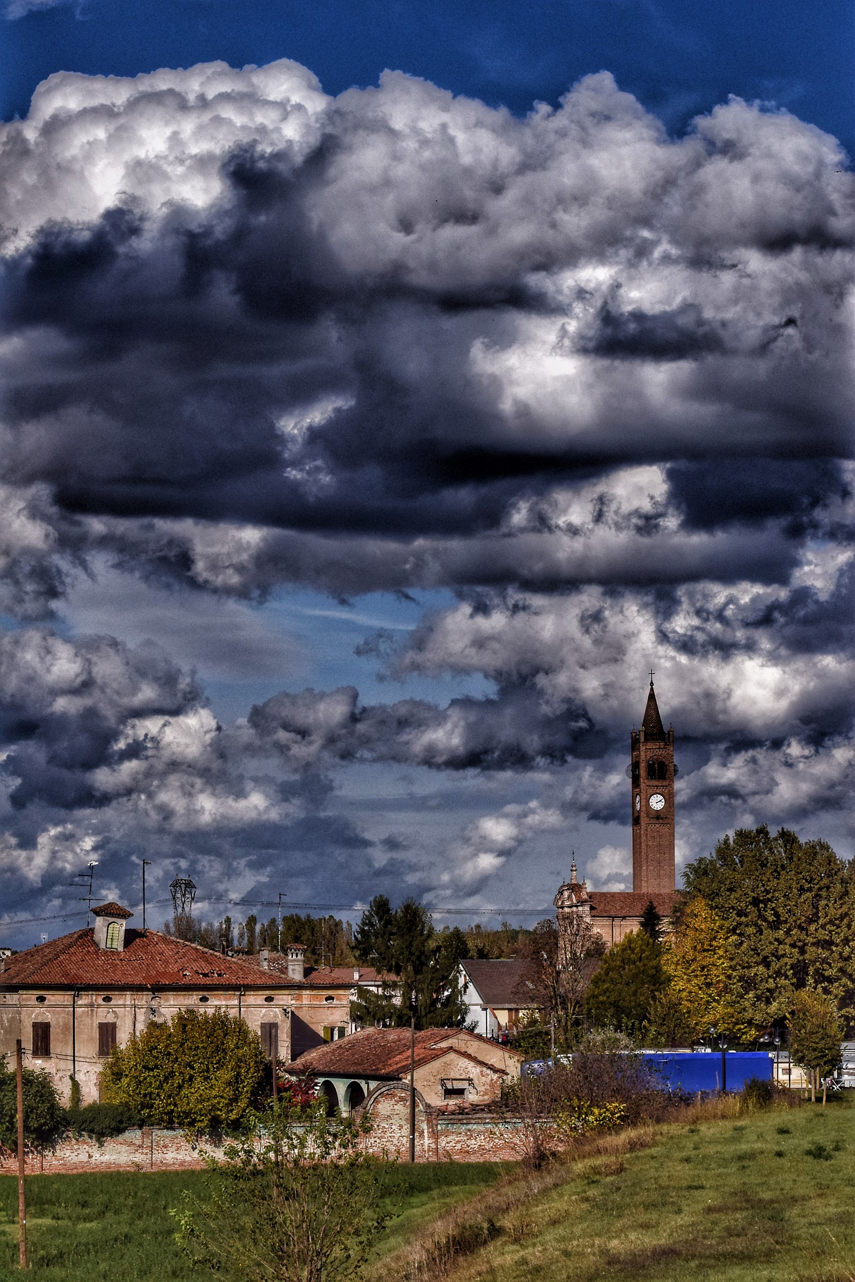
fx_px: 3740
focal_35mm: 105
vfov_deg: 19.5
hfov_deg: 13.0
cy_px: 641
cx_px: 428
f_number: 14
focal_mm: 70
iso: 200
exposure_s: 1/2000
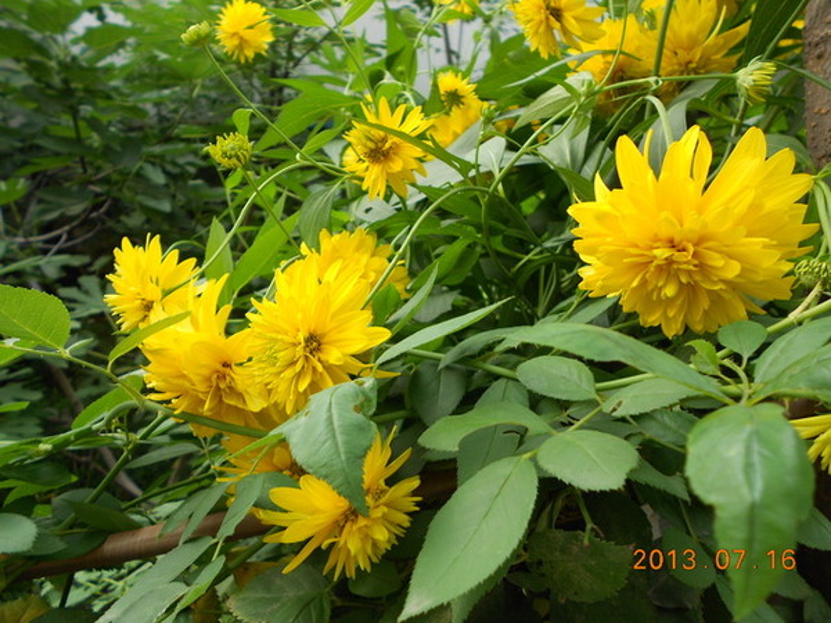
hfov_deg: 67.3
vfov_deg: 53.1
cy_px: 312
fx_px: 624
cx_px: 416
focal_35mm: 26
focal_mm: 4.6
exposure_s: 1/80
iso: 100
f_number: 3.2
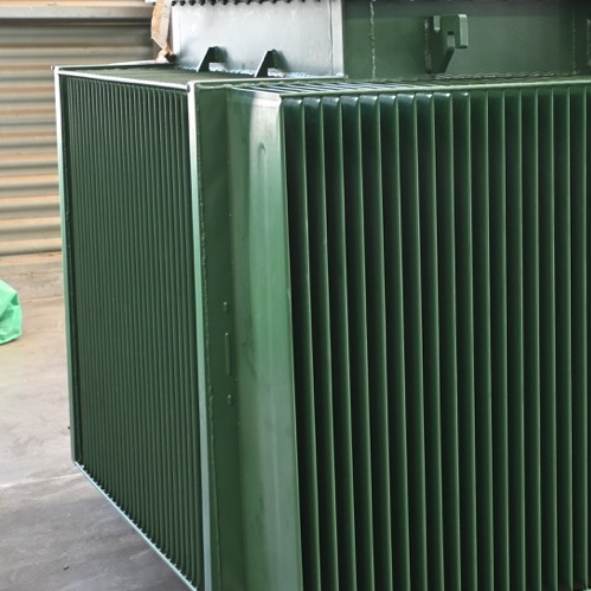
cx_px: 541
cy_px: 177
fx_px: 1422
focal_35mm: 74
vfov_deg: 23.3
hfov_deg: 22.8
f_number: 4
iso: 500
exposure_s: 1/60
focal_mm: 22.5
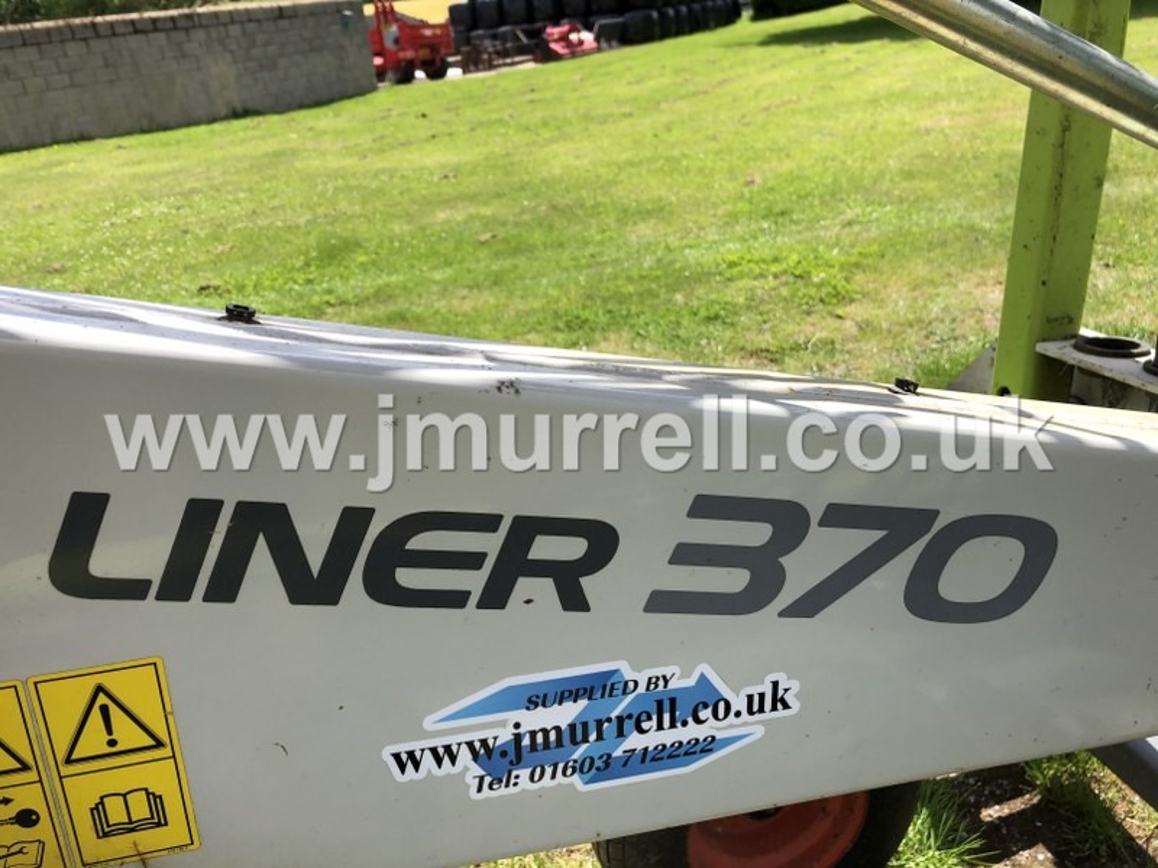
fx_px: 937
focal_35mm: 28
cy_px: 434
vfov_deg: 49.7
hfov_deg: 63.4
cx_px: 579
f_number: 1.8
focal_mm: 3.99
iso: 20
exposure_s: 1/1091
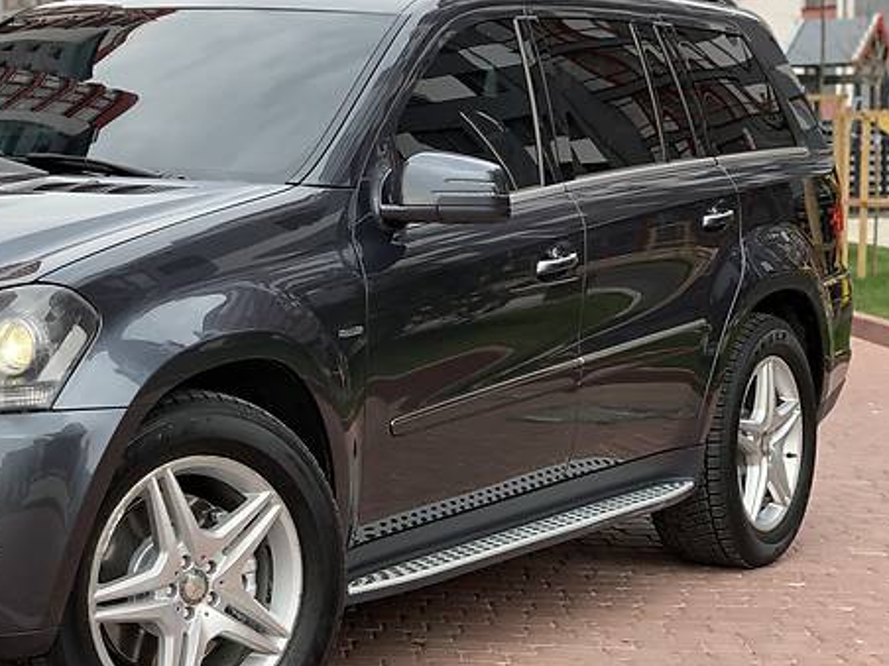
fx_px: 2363
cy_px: 332
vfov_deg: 16.1
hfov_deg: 21.0
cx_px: 128
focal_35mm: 92
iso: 20
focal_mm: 6
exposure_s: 1/122
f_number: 2.4
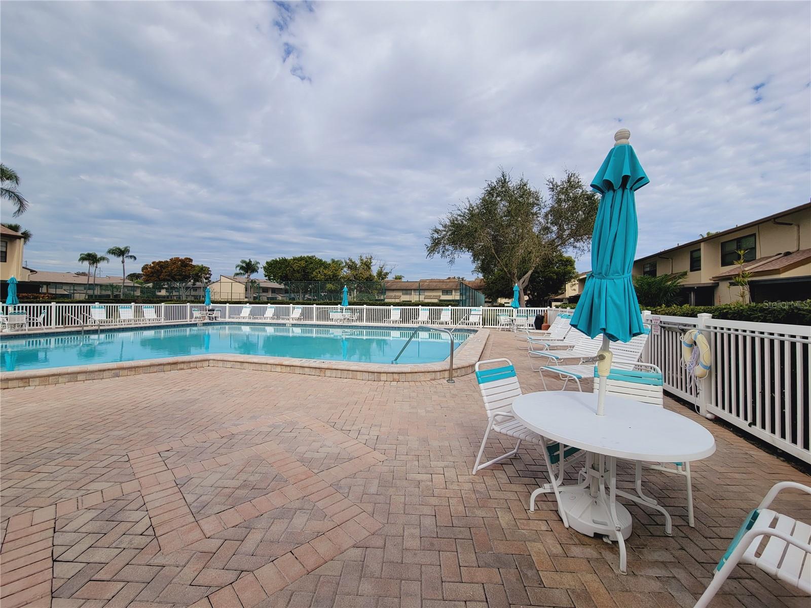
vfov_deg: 89.9
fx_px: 305
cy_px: 304
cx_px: 406
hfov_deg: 106.2
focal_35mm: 13
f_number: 2.2
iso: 50
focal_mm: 2.2
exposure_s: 1/2032
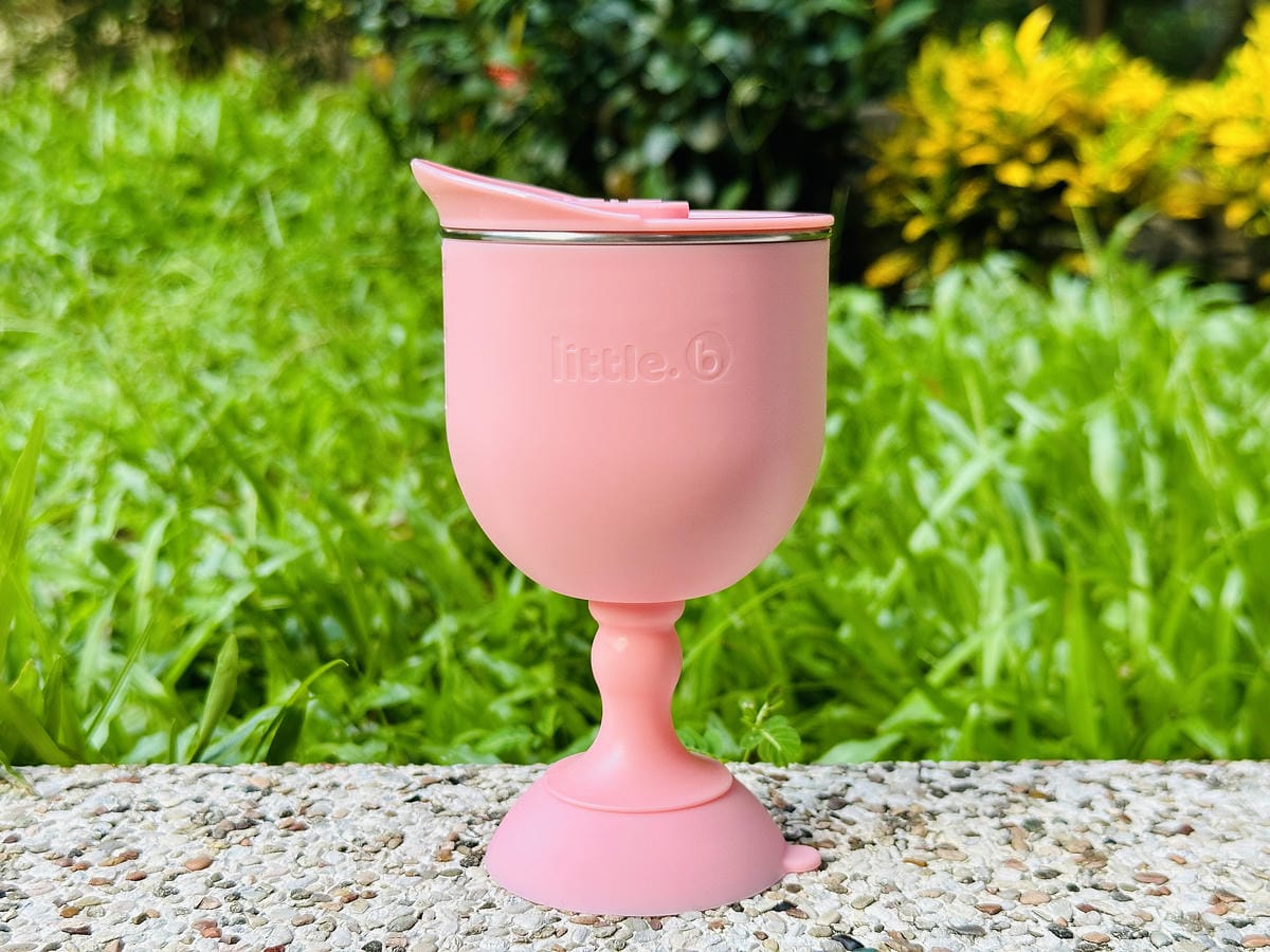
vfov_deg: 30.3
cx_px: 635
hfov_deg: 39.7
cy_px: 476
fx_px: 1761
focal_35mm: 48
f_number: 1.78
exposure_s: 1/121
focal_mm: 6.86
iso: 80
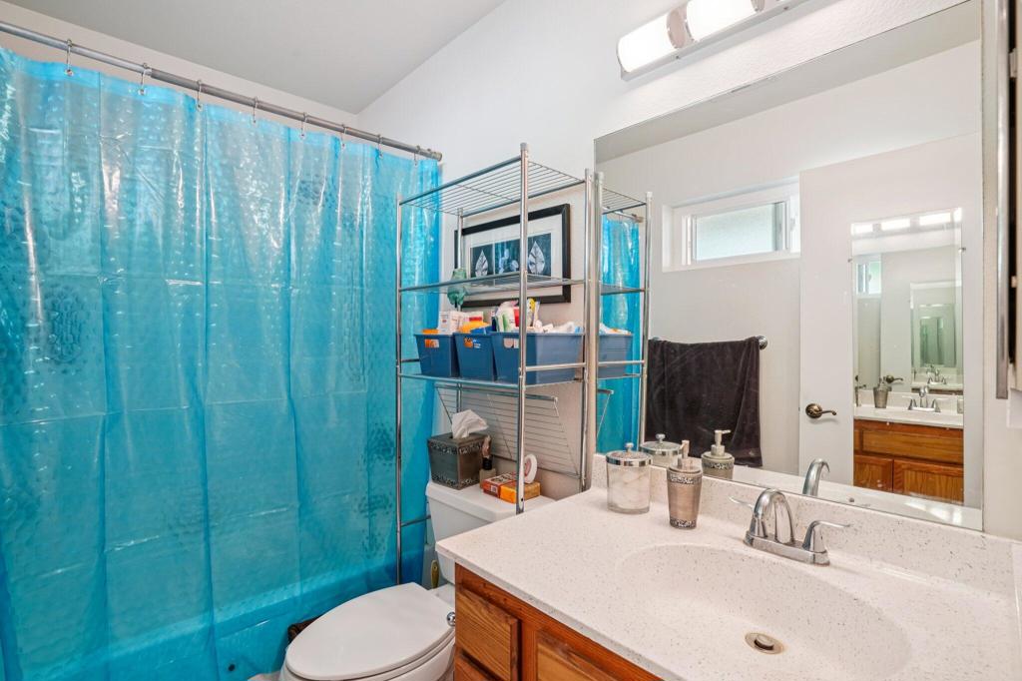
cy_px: 340
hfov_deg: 96.8
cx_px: 511
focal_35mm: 16
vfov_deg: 73.7
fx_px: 454
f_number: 8
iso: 400
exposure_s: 1/13
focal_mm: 16
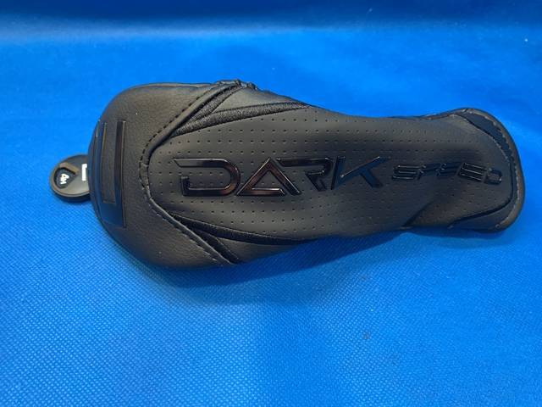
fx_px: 407
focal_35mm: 26
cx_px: 271
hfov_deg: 67.3
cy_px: 204
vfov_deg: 53.1
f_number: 1.8
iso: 160
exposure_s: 1/60
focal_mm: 4.25
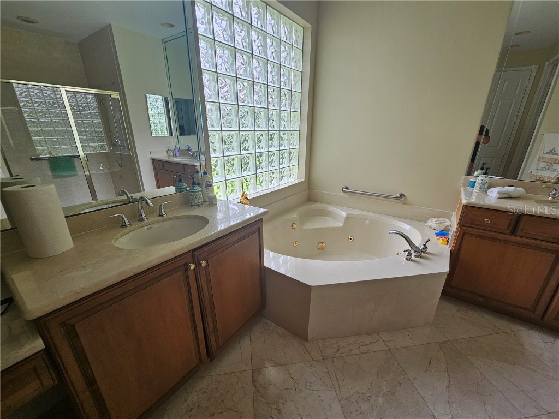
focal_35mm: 13
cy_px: 210
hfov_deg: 106.2
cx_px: 280
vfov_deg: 89.9
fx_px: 210
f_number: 2.2
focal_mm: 2.2
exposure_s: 1/229
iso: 80
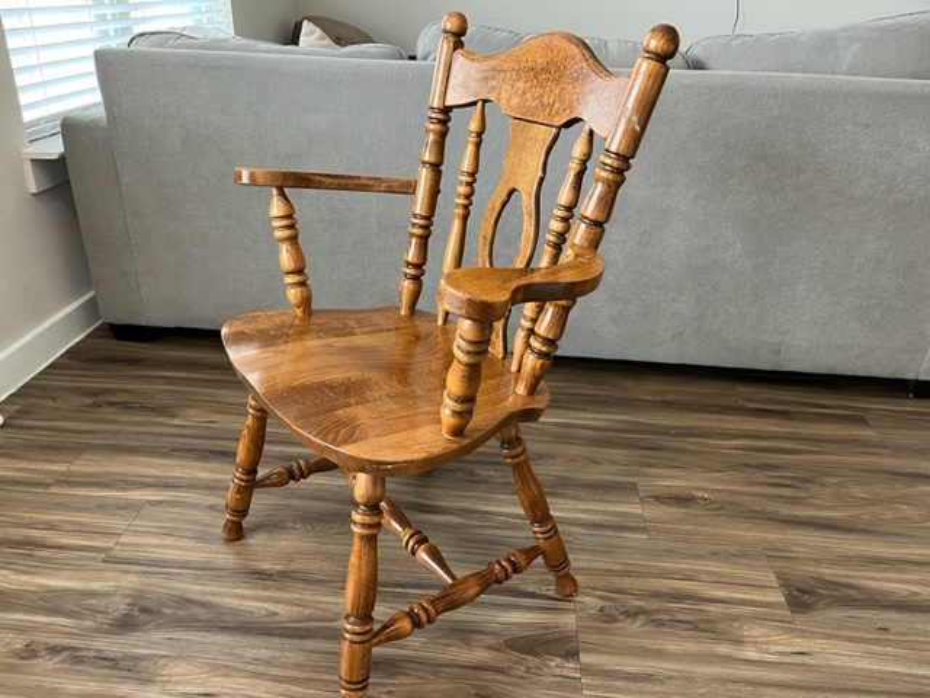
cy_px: 349
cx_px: 465
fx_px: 699
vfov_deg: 53.1
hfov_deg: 67.3
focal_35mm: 26
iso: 200
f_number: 1.6
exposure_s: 1/60
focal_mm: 5.1
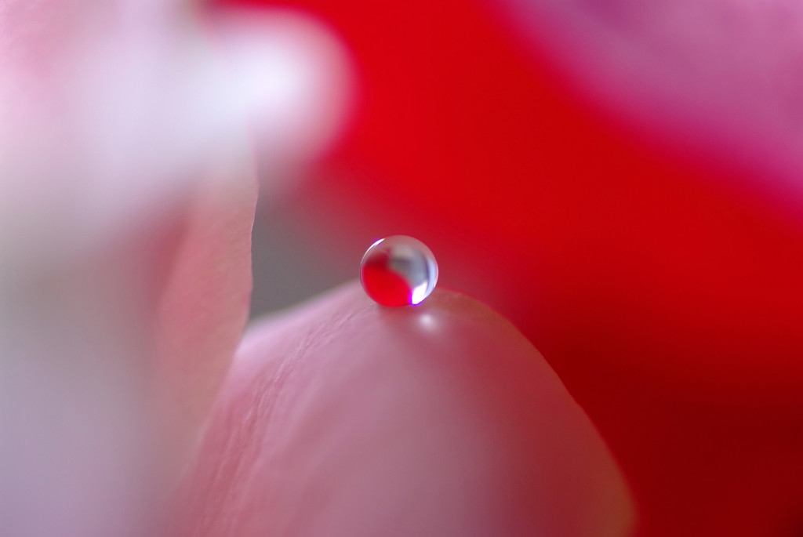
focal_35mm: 135
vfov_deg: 10.2
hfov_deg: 15.2
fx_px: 3014
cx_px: 402
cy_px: 268
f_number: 5.6
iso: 400
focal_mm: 90
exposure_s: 1/35
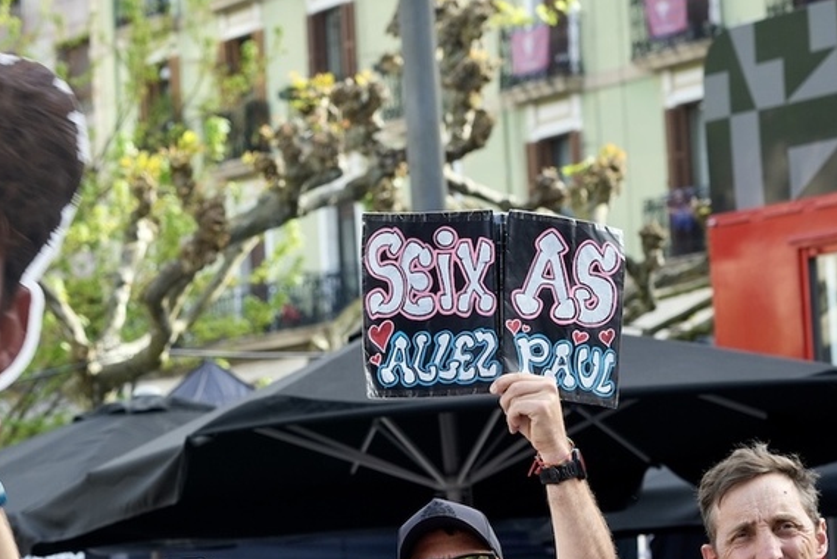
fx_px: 3698
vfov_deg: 8.6
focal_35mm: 159
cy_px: 506
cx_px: 219
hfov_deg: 12.9
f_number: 6.3
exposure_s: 1/160
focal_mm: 82
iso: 320
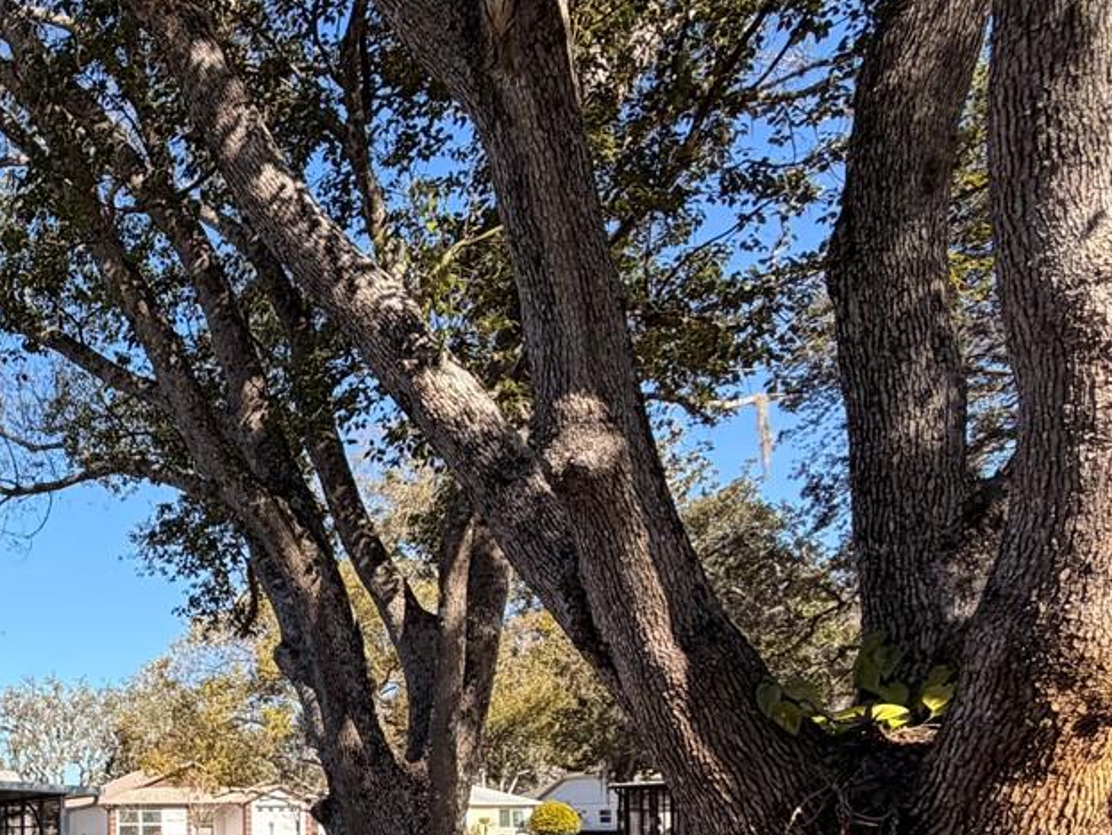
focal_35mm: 36
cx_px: -52
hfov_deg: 42.6
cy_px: 803
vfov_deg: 36.3
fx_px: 1157
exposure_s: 1/596
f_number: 2.2
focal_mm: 2.22
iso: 40
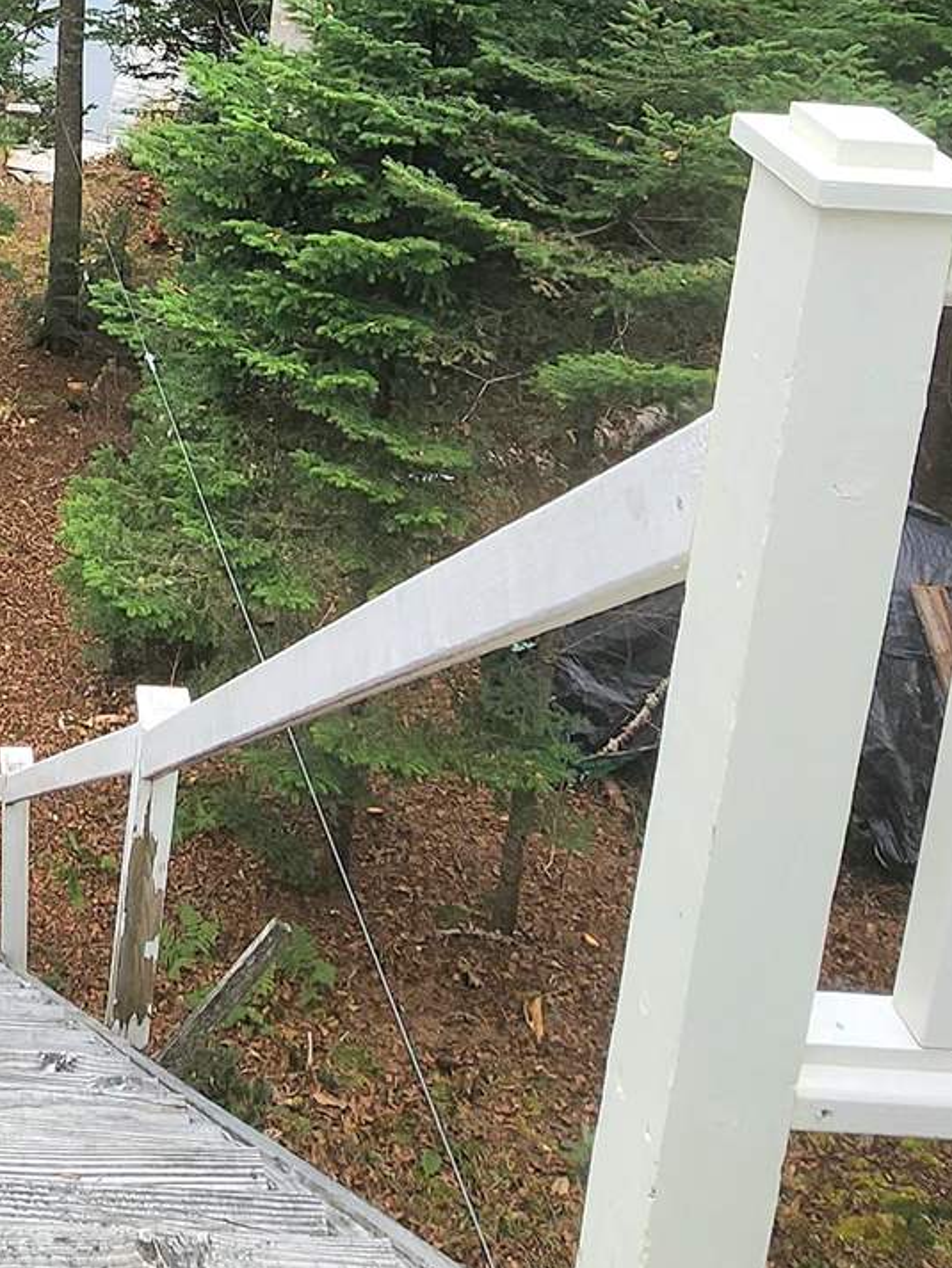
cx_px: -61
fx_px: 1540
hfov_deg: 31.1
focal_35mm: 42
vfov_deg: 36.7
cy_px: -176
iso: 50
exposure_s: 1/256
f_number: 2.2
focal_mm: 2.2
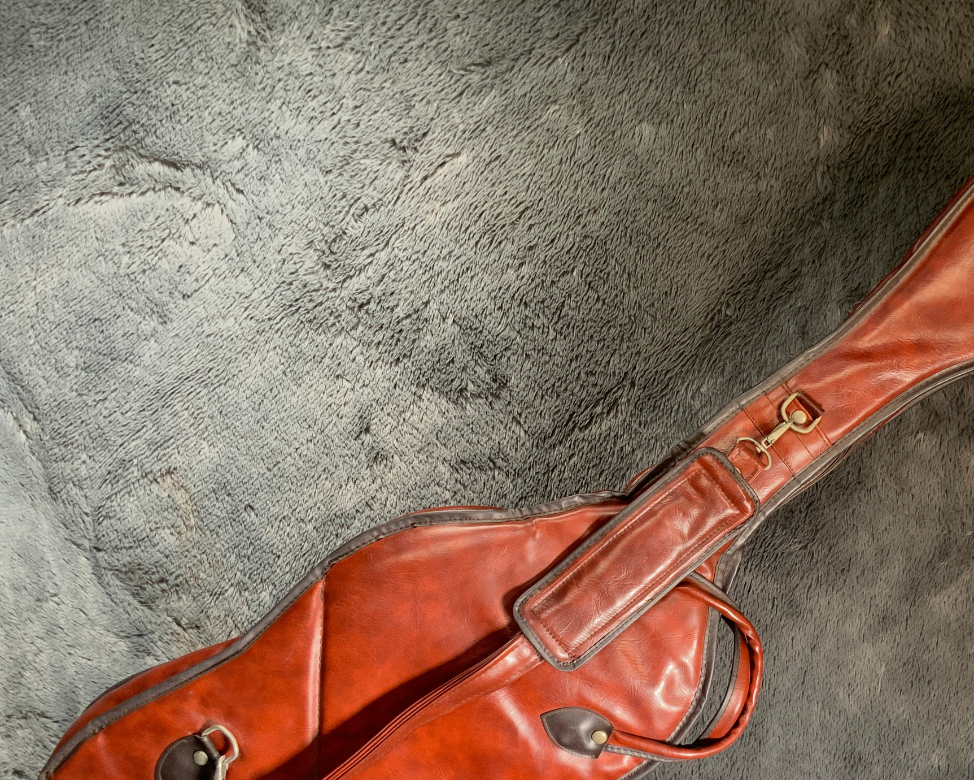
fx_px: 1211
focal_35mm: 42
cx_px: 663
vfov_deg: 35.2
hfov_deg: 43.1
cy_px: 542
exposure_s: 1/78
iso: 64
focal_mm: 3
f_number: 1.8
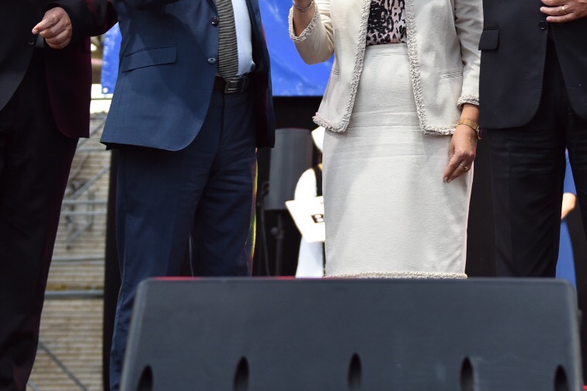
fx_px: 1467
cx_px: 466
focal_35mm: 90
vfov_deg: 14.9
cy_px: -20
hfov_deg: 22.3
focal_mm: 42
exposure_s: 1/125
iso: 500
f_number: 2.8
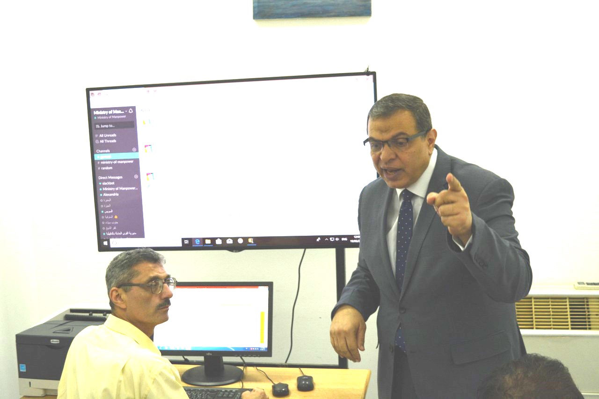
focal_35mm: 44
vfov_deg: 30.8
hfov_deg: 45.0
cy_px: 200
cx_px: 300
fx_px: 724
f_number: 4.5
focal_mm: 29
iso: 400
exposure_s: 1/80
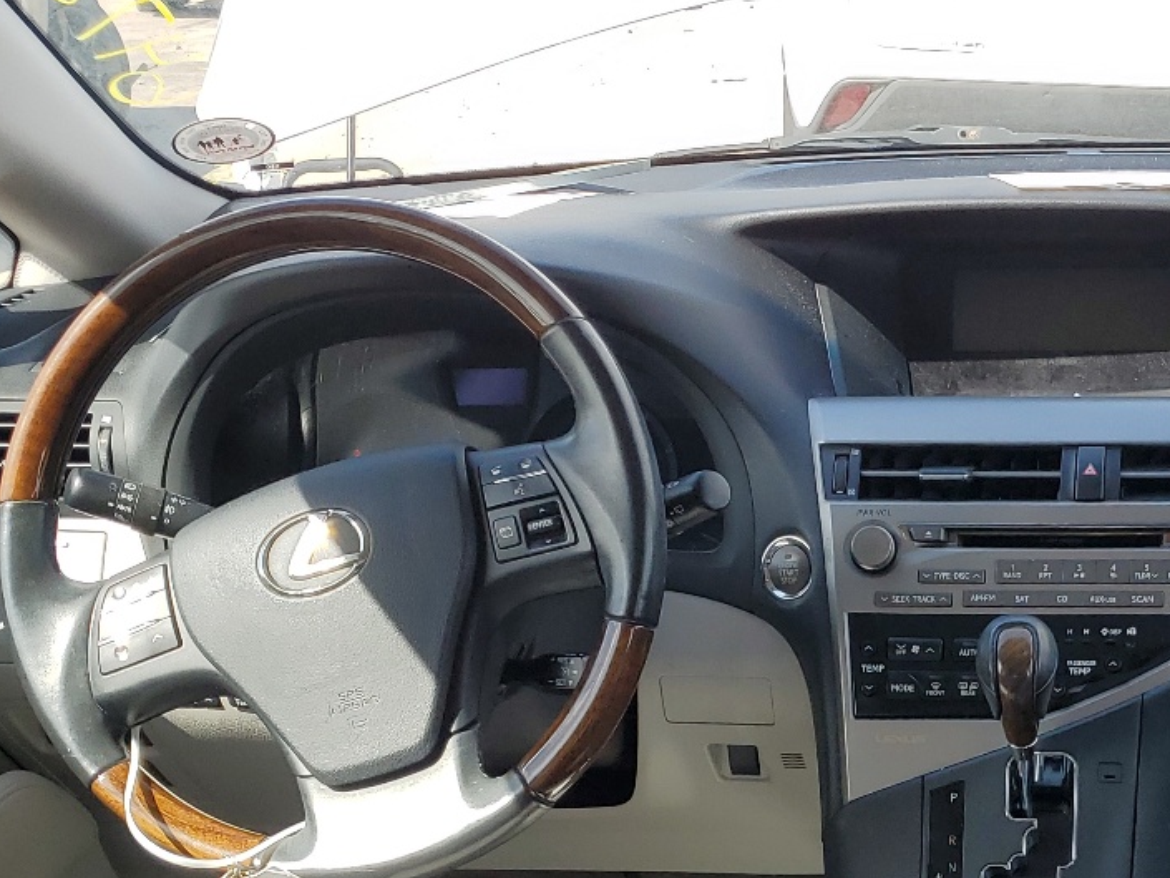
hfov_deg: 31.5
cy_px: 938
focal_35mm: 59
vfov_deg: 23.5
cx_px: 1001
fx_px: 1995
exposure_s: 1/769
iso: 50
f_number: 1.5
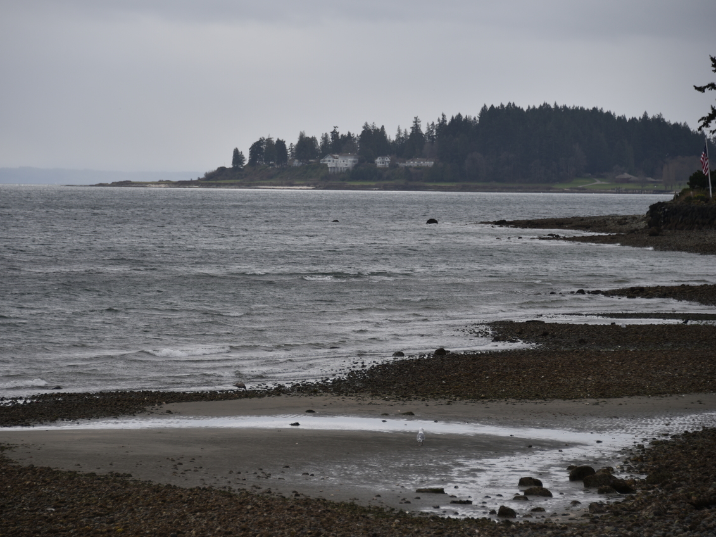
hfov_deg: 10.7
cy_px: 267
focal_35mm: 185
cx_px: 320
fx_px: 3826
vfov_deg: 8.0
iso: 110
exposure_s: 1/400
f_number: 5.6
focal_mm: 170
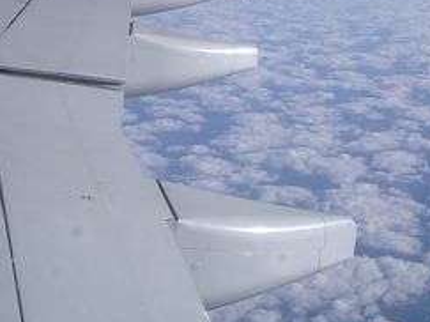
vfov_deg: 20.0
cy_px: 22
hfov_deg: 26.7
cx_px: 327
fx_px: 894
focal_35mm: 72
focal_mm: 5.8
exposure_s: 1/800
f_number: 4.3
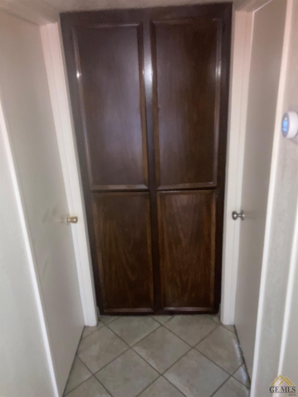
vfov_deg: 63.4
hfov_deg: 49.7
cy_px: 198
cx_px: 149
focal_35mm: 28
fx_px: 321
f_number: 1.8
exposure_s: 1/4
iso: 320
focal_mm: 3.99
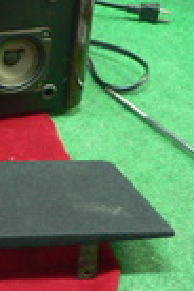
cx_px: -154
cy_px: 7
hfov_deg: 12.2
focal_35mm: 103
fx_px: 833
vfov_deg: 19.3
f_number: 2.8
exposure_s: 1/4
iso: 200
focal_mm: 6
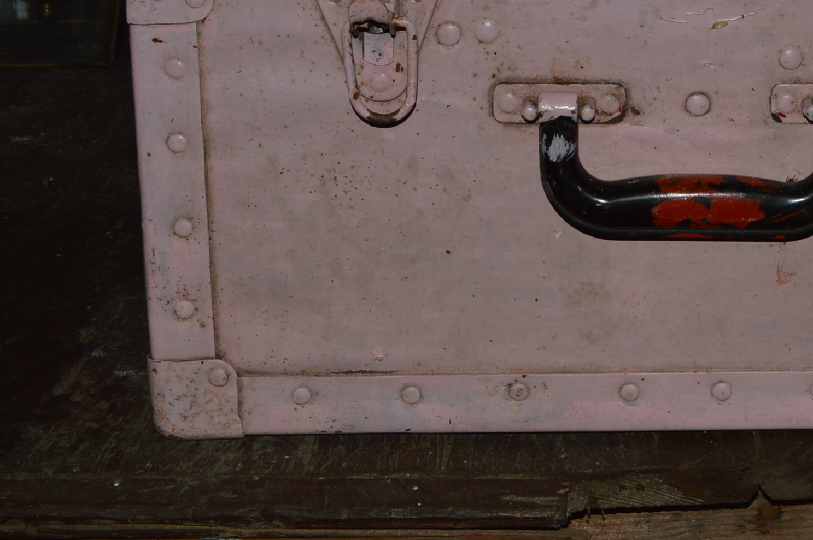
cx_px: 740
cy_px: 26
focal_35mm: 91
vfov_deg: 14.8
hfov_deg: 21.9
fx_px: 2053
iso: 100
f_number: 11
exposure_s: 1/200
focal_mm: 30
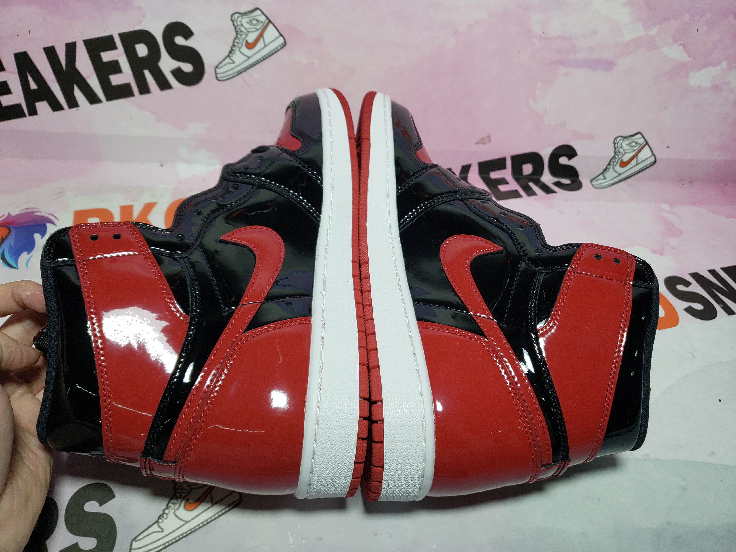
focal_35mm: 26
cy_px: 276
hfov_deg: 67.3
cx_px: 368
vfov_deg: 53.1
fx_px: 553
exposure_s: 1/569
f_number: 1.5
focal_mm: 4.3
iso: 50
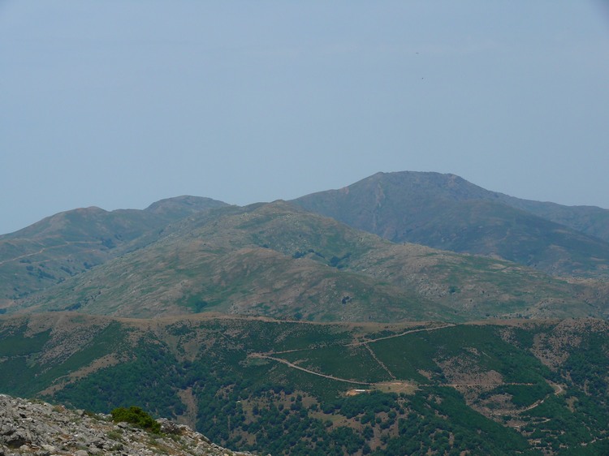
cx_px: 304
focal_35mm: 87
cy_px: 228
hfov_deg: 22.5
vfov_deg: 17.0
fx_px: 1530
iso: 100
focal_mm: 18.4
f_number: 5.6
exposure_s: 1/320
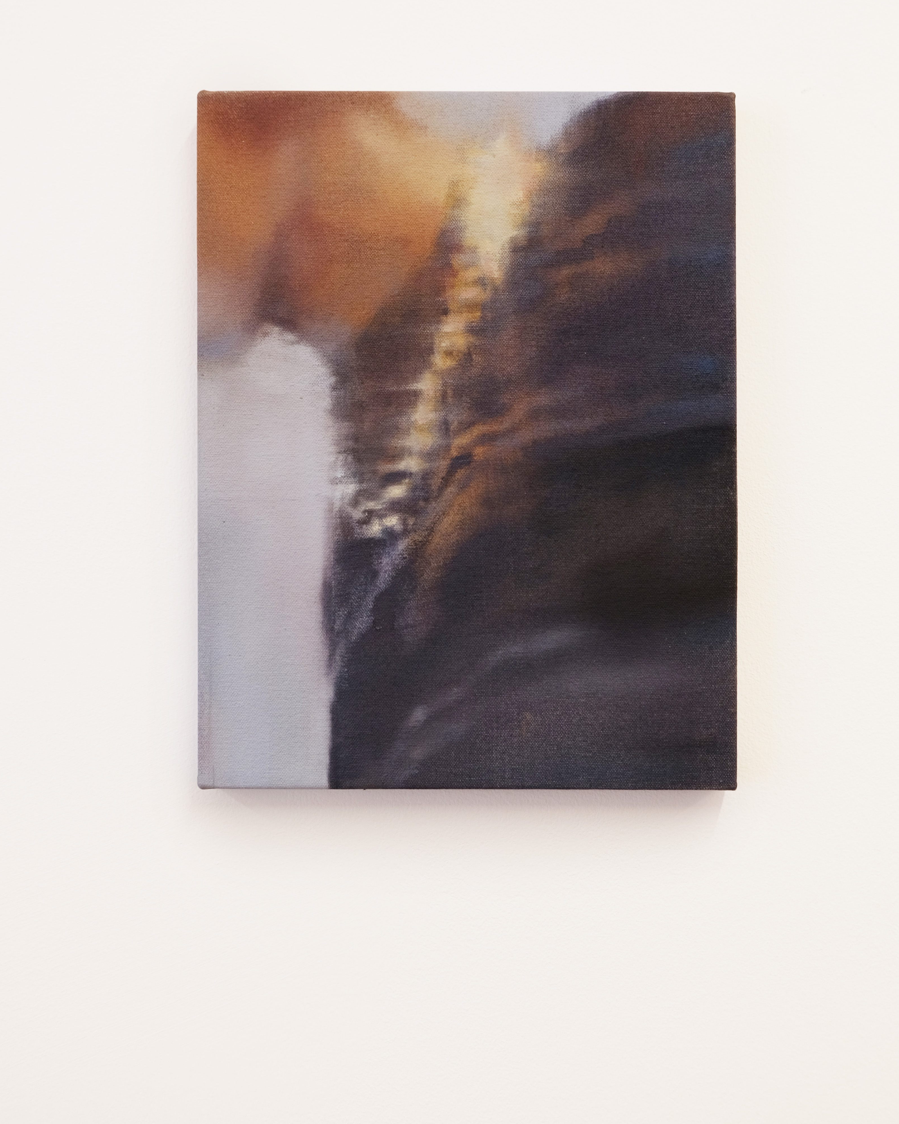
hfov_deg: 39.2
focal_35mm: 38
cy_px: 466
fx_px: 1264
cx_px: 457
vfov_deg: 47.7
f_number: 4.5
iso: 400
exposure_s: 1/60
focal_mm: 22.3
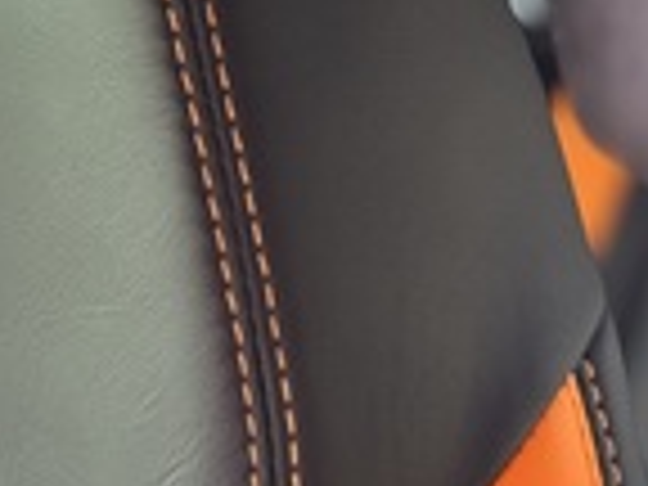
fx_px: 2621
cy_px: 196
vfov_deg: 10.6
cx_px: -261
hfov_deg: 13.4
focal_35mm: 140
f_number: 1.78
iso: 100
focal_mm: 6.76
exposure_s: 1/75
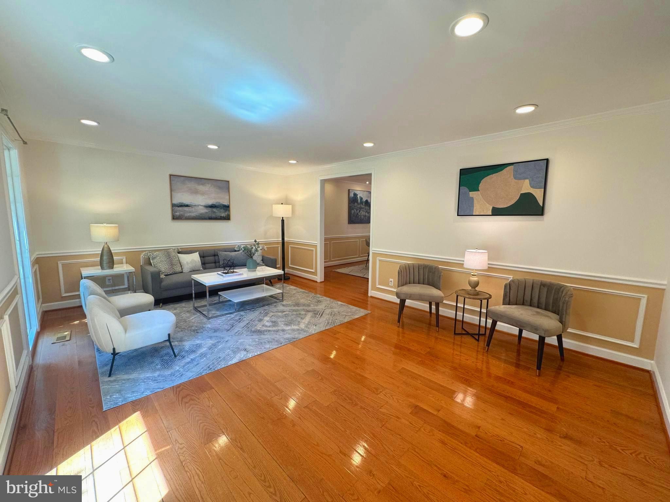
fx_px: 271
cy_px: 251
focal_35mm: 14
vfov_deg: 85.7
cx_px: 335
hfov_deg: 102.1
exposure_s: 1/120
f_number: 2.2
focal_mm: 2.22
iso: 200
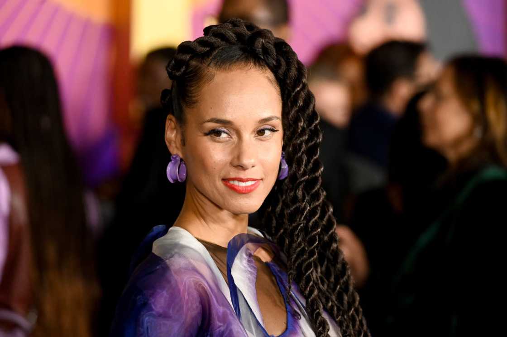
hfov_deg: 10.3
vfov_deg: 6.9
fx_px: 2815
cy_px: 168
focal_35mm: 200
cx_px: 254
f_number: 4
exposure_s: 1/400
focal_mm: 200
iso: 4000
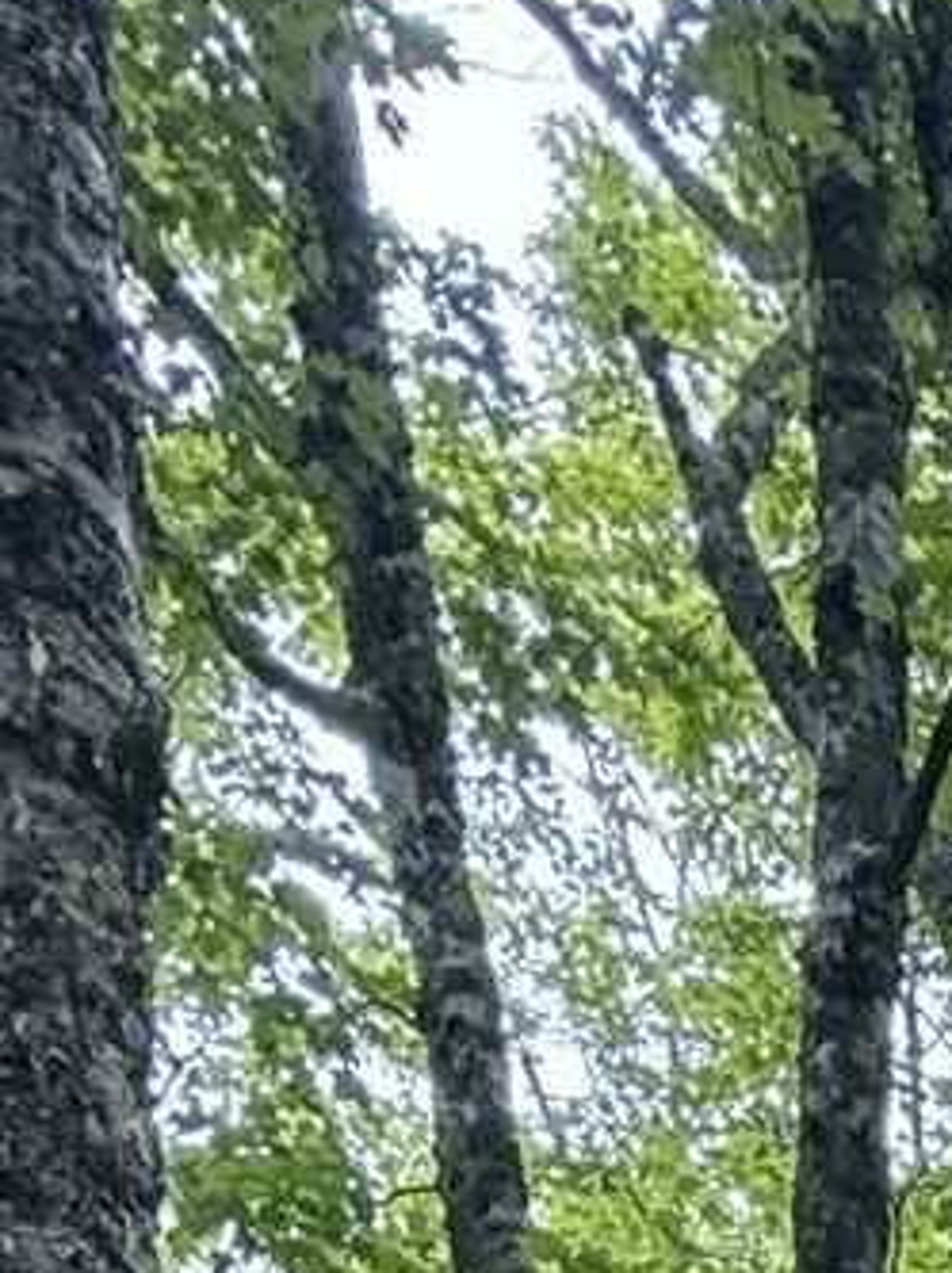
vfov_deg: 11.7
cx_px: 2202
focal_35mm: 97
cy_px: 3735
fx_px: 3564
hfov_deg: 12.4
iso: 100
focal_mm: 2.22
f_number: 2.2
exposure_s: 1/99
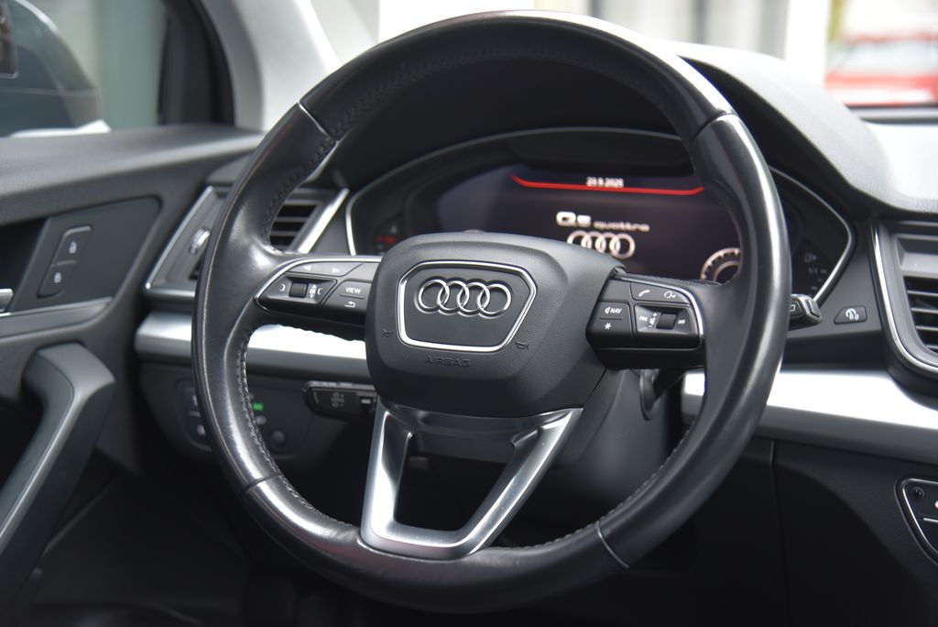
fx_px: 1512
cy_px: 314
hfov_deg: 34.5
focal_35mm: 58
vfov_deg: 23.4
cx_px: 469
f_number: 4
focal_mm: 58
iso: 500
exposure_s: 1/13
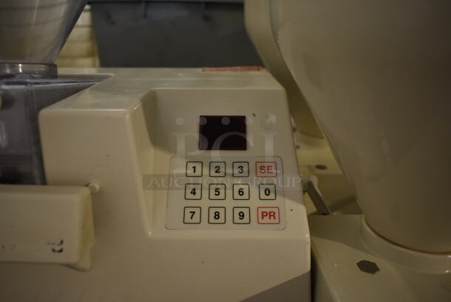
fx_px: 339
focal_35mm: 27
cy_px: 151
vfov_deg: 48.0
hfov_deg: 67.3
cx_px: 226
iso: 800
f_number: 3.5
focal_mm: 18
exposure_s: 1/30
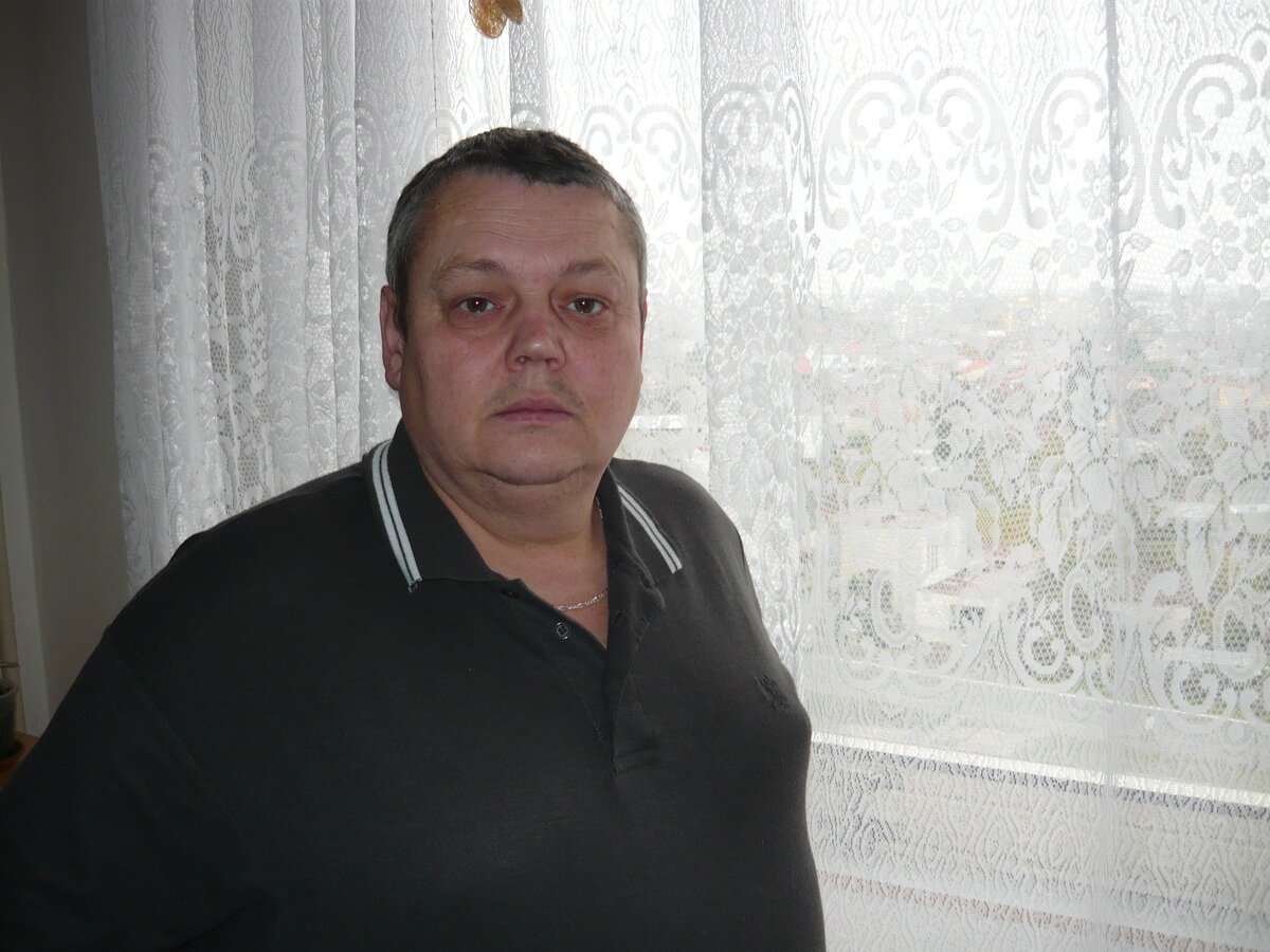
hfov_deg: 55.4
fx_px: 1211
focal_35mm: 33
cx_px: 635
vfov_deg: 42.9
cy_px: 476
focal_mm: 5.5
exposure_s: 1/30
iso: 100
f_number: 2.8
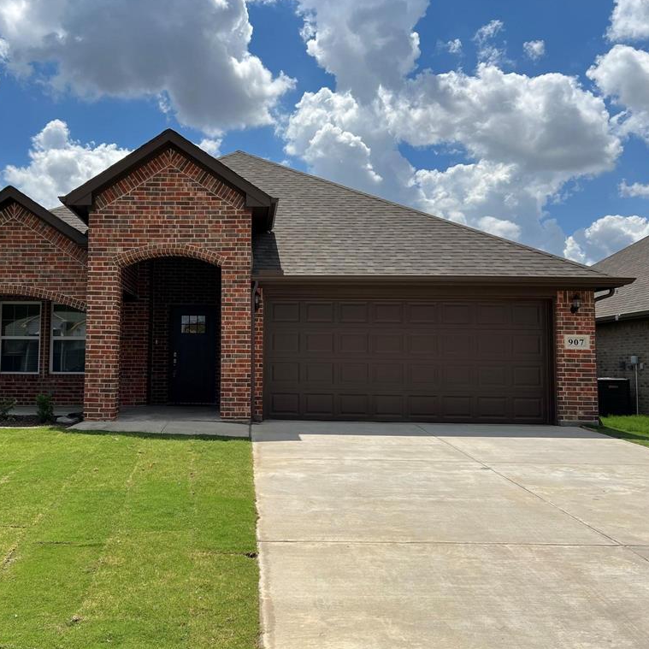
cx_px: 235
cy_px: 322
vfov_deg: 52.5
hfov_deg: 51.9
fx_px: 658
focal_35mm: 31
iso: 50
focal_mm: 5.7
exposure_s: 1/6993
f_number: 1.5
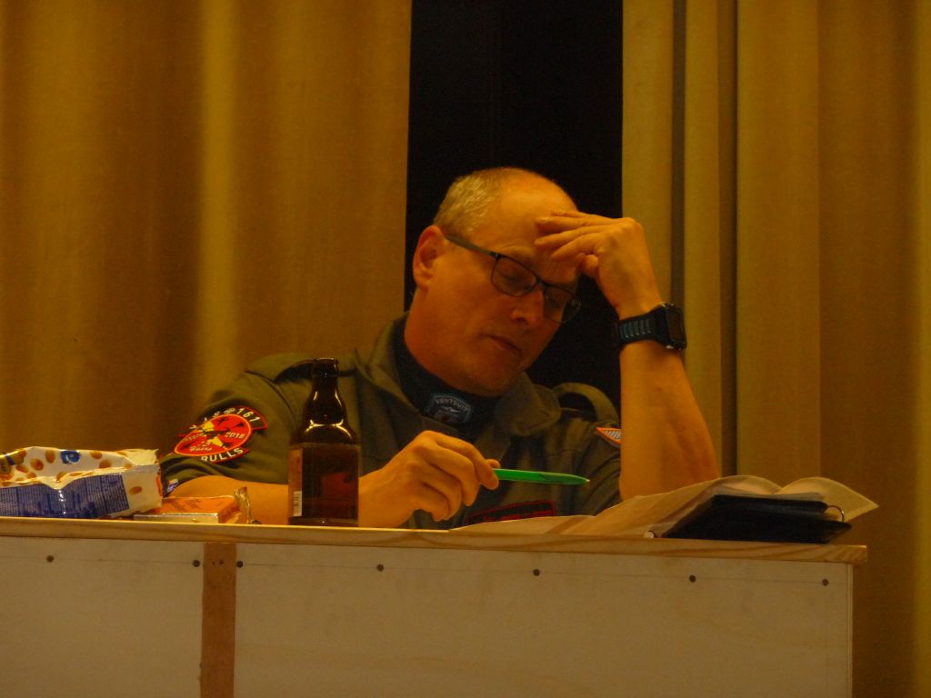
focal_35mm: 189
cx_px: 466
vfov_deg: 7.9
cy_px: 349
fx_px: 5083
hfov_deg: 10.5
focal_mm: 32.3
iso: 400
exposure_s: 1/50
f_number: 4.8
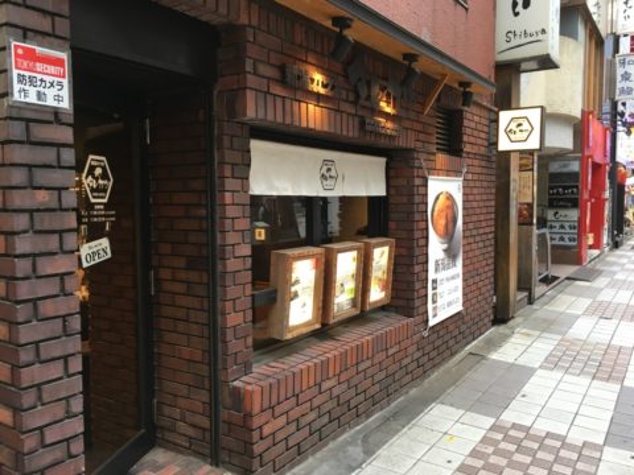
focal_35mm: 29
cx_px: 317
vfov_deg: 48.2
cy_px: 238
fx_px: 531
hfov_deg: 61.7
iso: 25
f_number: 2.2
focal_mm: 4.15
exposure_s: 1/30
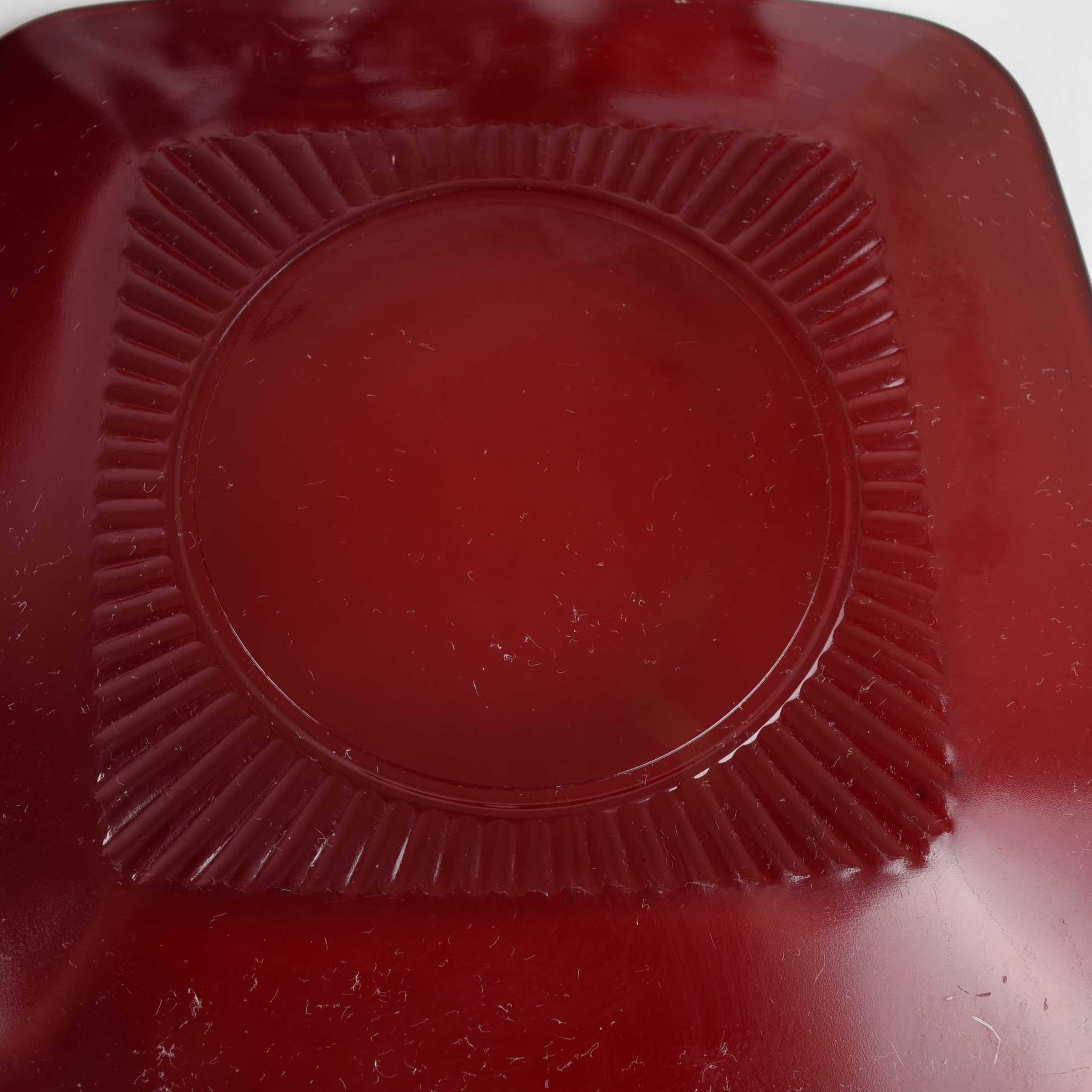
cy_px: 541
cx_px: 509
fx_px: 1736
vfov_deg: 34.9
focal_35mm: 49
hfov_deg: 34.9
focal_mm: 25
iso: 100
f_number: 8
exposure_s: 1/100
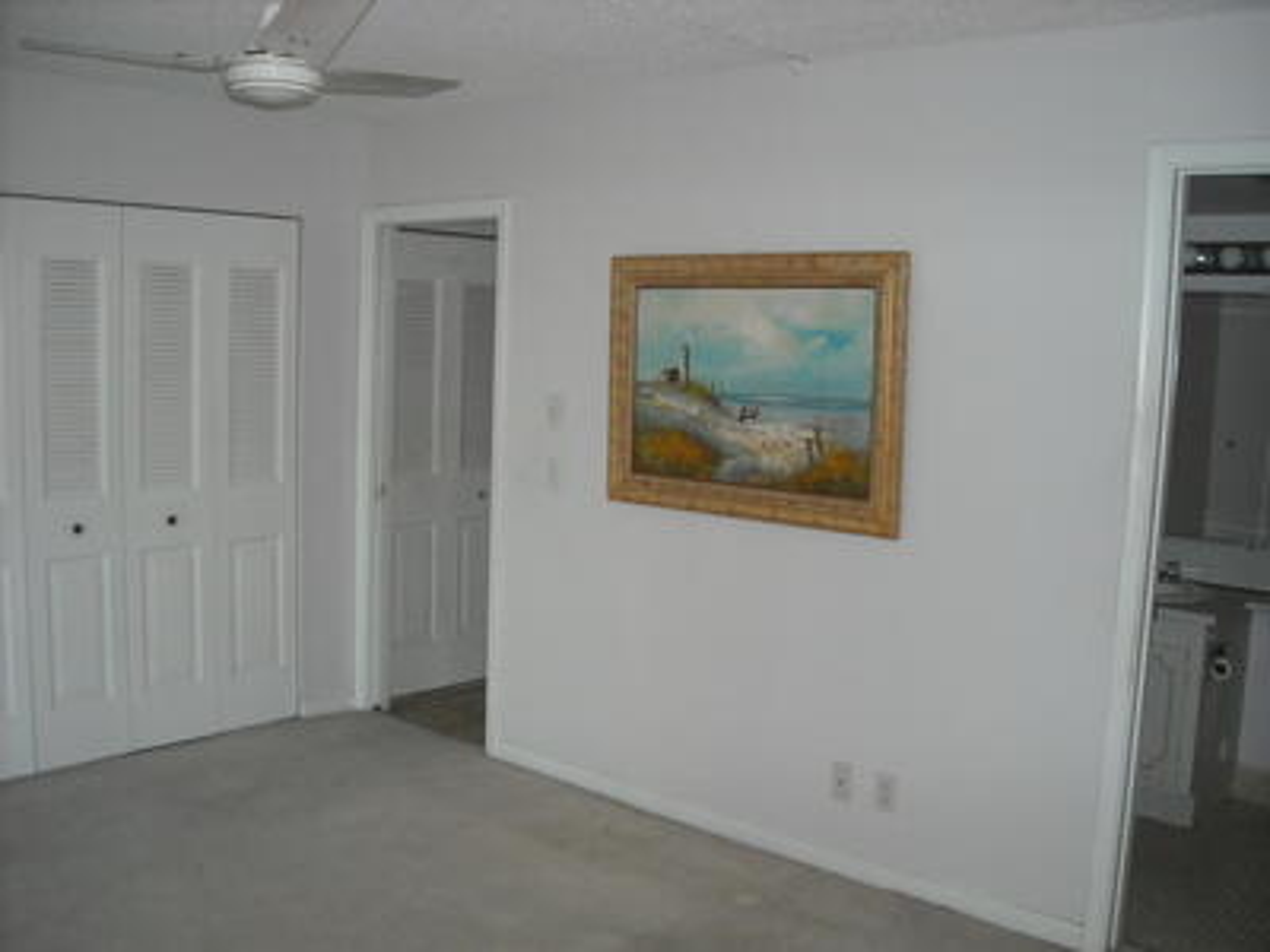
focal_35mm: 35
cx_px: 635
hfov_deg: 52.6
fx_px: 1284
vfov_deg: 40.7
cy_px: 476
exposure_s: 1/60
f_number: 2.8
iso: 200
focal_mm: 5.7
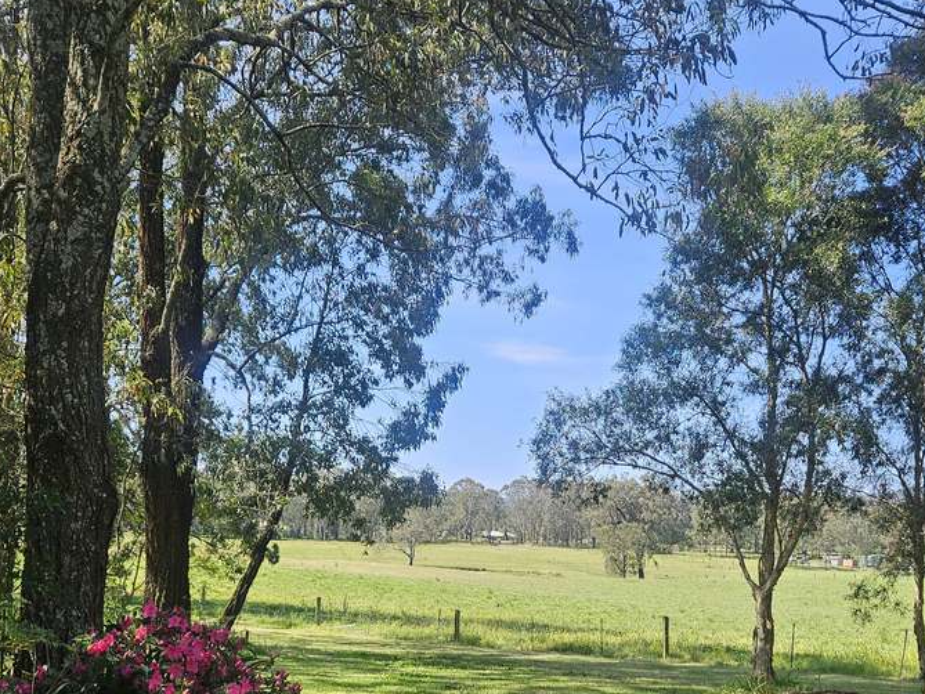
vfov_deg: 31.9
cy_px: 563
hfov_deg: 42.8
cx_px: 524
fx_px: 1176
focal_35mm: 44
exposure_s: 1/557
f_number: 1.8
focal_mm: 5.4
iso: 25
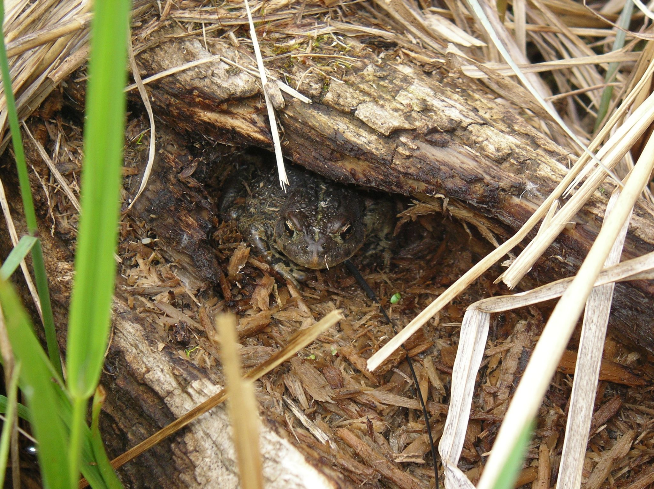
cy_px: 244
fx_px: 1963
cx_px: 327
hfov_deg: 18.9
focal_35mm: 104
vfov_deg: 14.2
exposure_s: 1/160
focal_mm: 16
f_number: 3.9
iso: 64
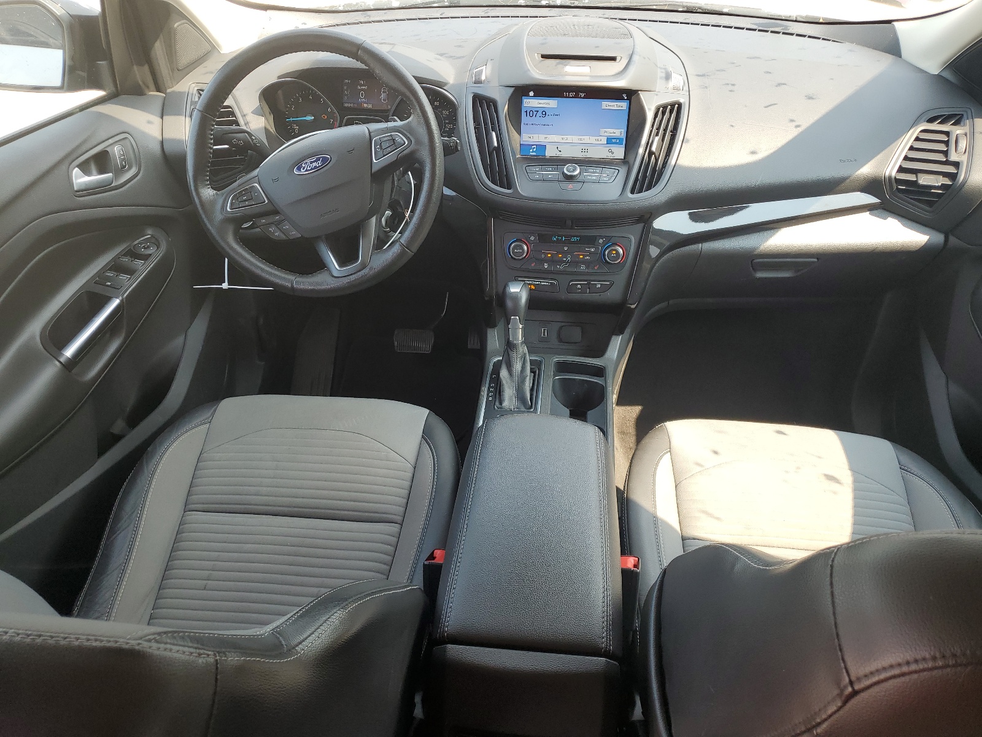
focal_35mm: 26
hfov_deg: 67.3
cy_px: 368
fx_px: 738
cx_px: 491
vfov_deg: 53.1
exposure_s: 1/244
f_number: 1.5
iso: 50
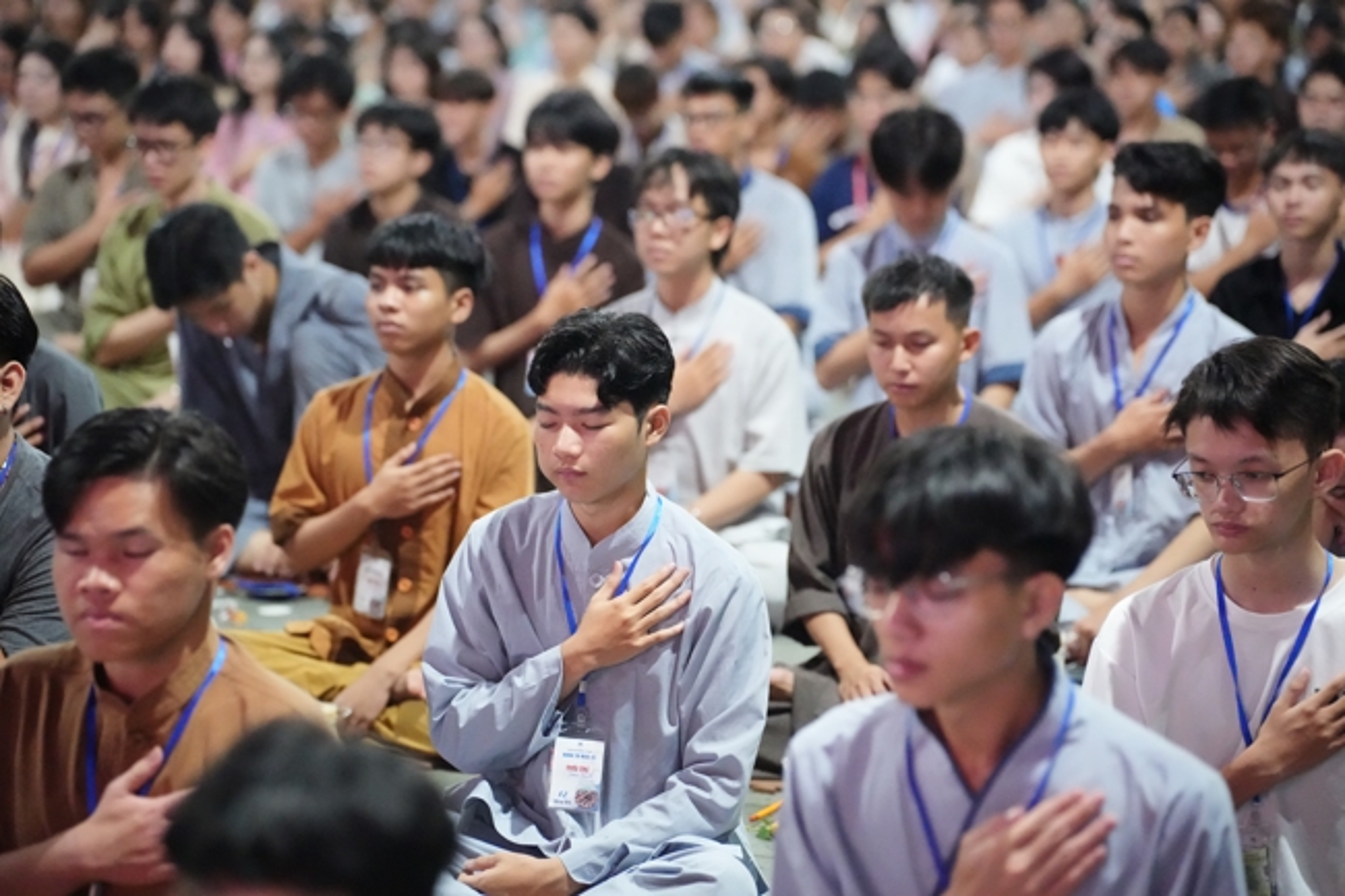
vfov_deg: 12.8
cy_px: 448
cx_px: 672
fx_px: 3996
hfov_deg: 19.1
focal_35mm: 107
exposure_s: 1/200
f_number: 2.8
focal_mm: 107
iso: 20000
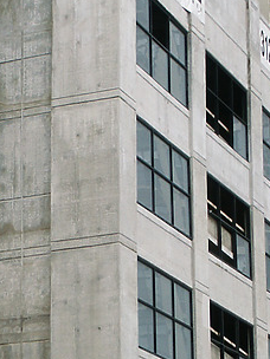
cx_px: 15
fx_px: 1539
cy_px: 308
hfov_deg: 10.0
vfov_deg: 13.2
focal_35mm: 148
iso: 64
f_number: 8
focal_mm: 10.4
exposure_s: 1/125
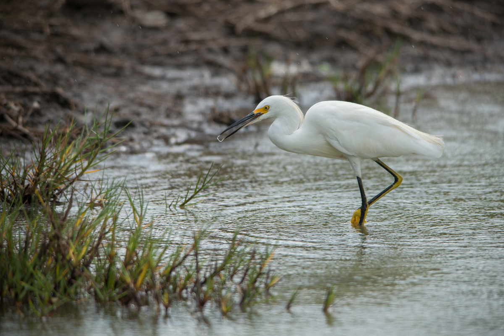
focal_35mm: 291
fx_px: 4073
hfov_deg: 7.1
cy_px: 168
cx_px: 252
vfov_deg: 4.7
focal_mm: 290
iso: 400
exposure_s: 1/1250
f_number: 6.3
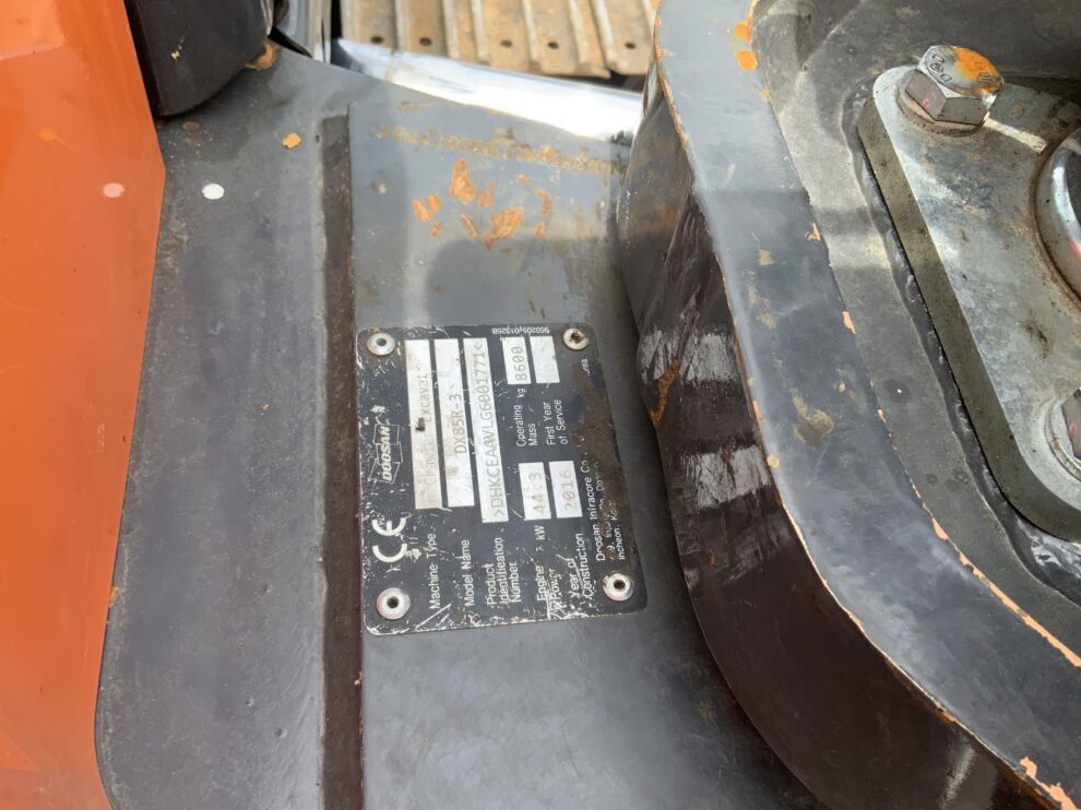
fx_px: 937
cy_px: 414
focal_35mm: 30
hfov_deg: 60.0
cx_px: 543
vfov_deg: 46.8
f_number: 1.8
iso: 16
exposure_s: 1/264
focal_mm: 3
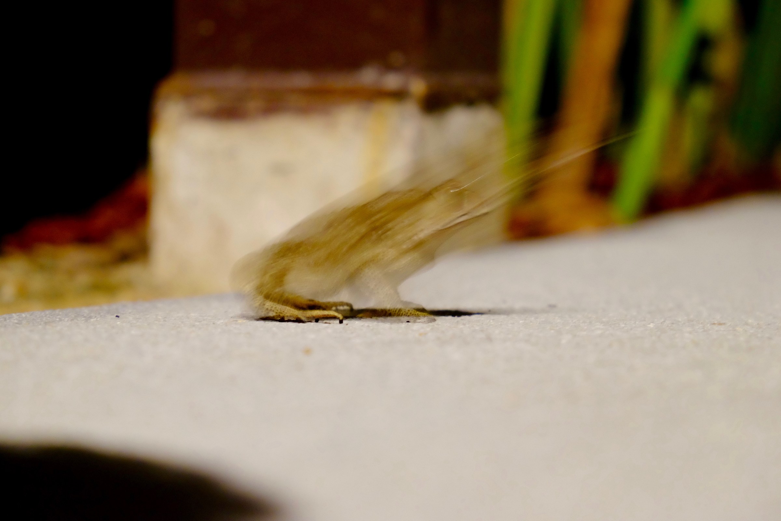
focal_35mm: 83
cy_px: 260
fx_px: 1800
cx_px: 390
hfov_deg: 24.5
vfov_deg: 16.5
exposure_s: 1/8
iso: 3200
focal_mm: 55
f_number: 4.5
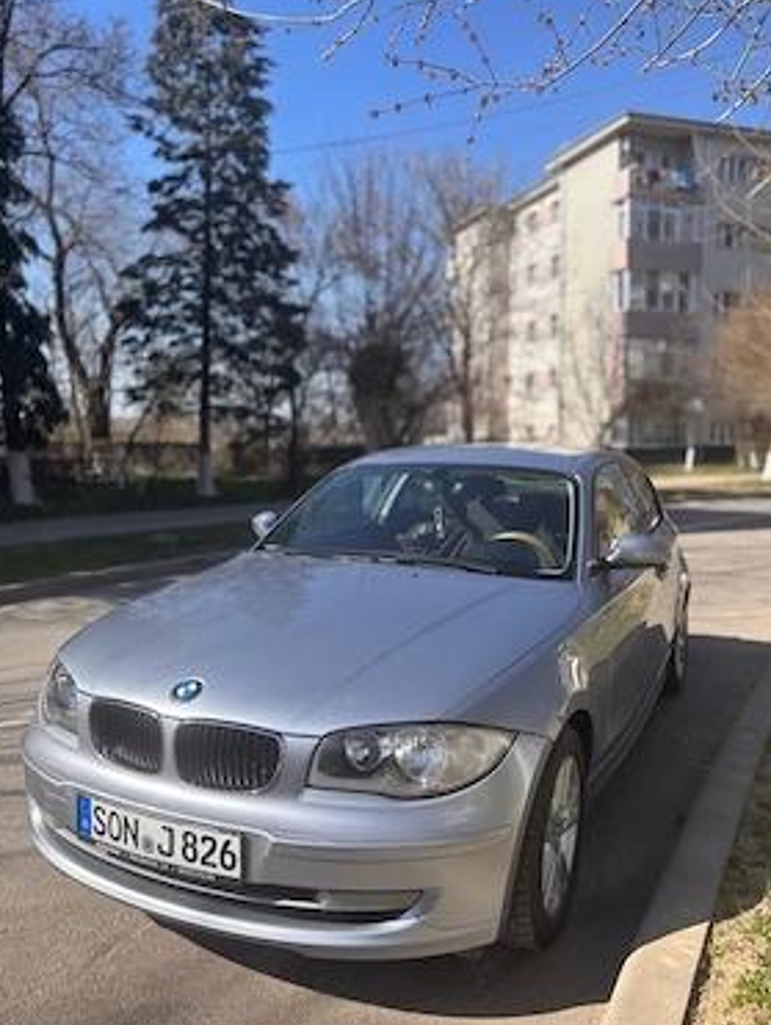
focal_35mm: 28
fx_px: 830
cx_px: 395
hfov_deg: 49.8
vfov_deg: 63.4
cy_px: 511
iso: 50
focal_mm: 5.96
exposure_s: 1/2062
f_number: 1.6
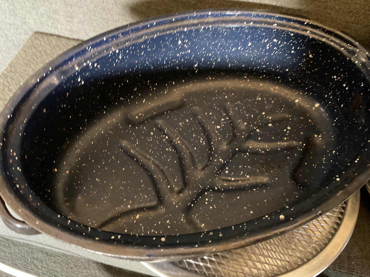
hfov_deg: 60.0
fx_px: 321
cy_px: 139
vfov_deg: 46.8
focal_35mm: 30
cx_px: 179
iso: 500
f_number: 1.8
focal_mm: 3
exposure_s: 1/20
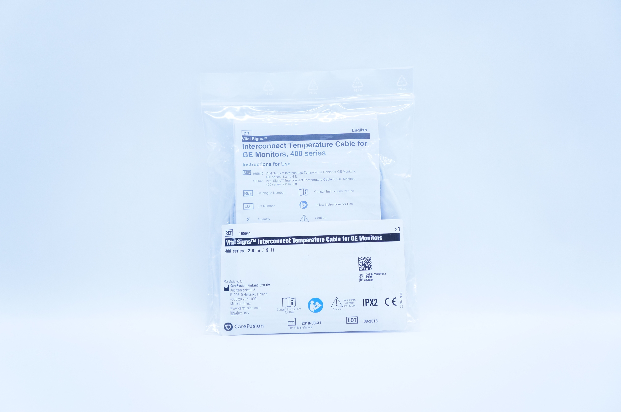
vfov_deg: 29.8
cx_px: 310
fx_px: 775
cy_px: 206
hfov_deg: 43.6
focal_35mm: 45
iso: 800
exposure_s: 1/250
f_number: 4
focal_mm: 30
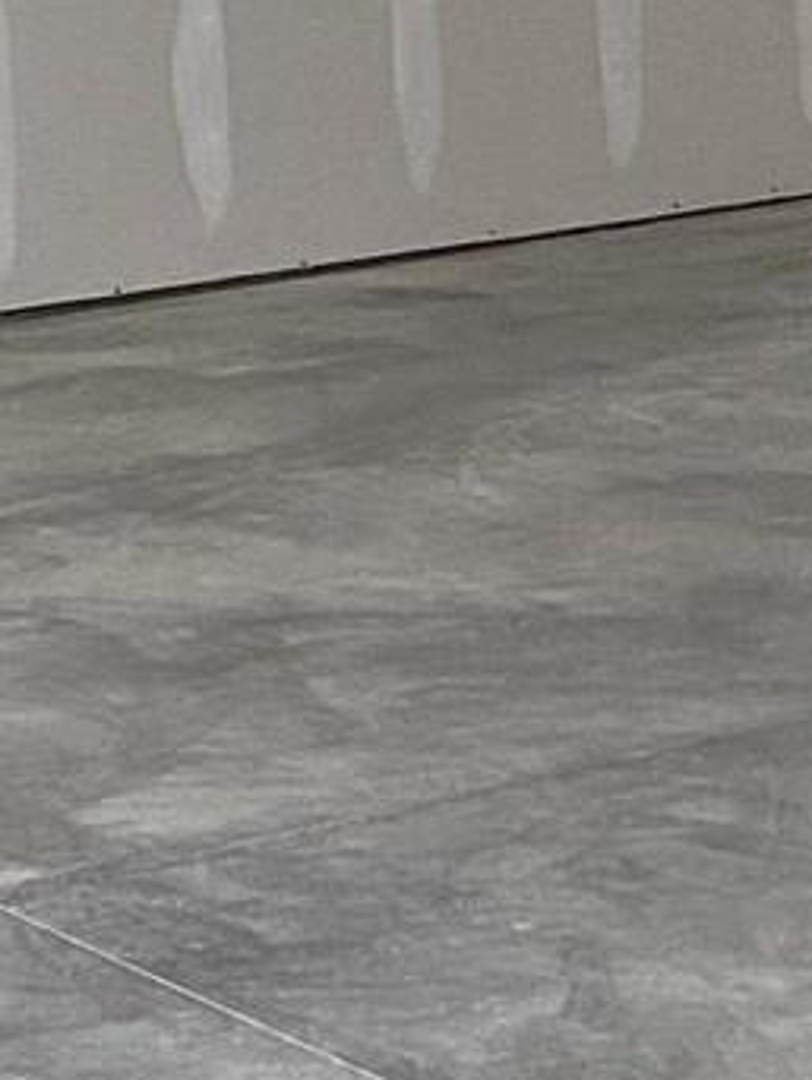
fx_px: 5467
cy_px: -9
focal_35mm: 175
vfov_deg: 11.2
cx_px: 1163
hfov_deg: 8.3
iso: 125
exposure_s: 1/60
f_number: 1.8
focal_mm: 4.25
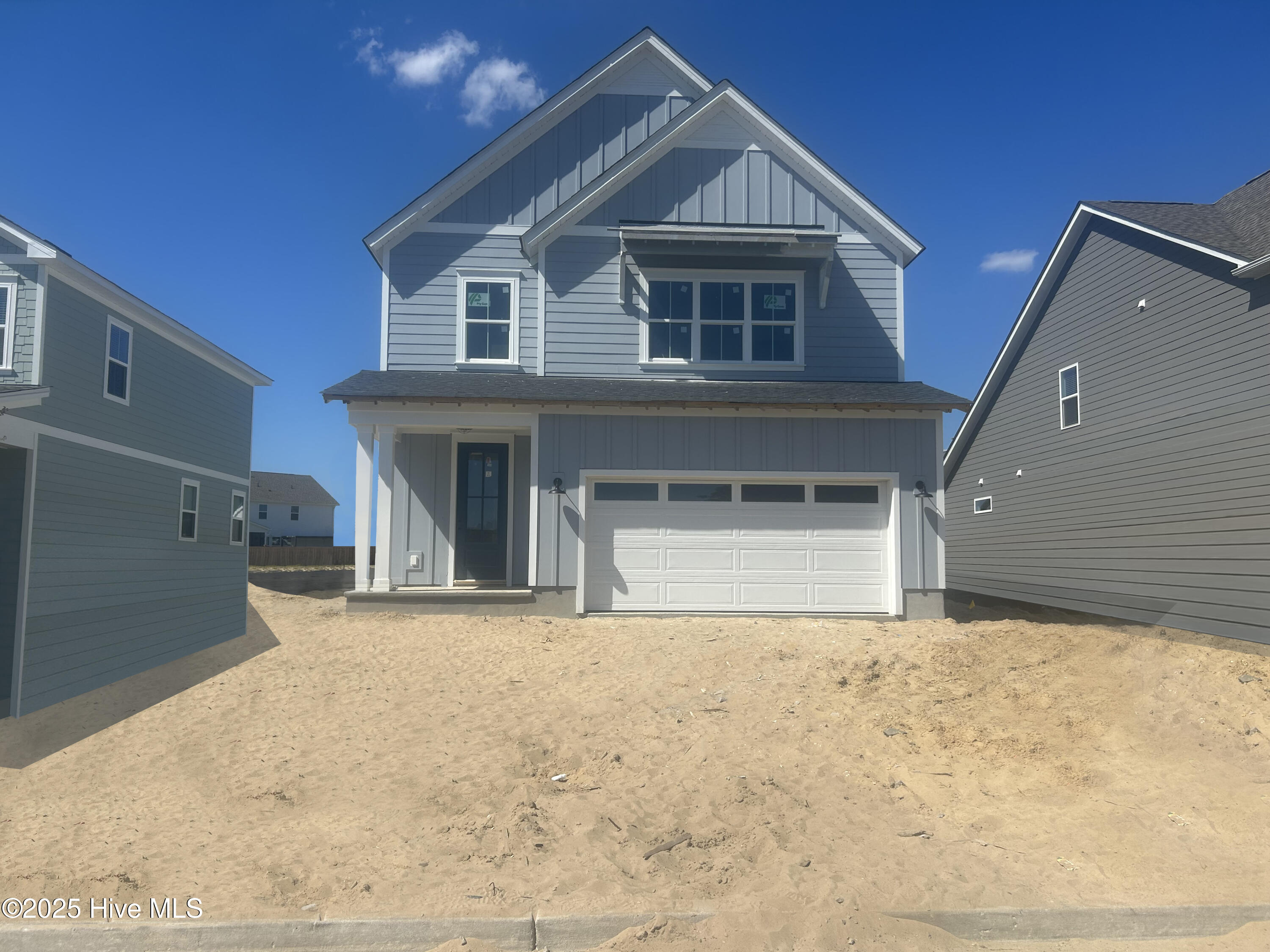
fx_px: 954
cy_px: 476
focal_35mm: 26
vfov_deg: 53.1
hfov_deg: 67.3
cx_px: 635
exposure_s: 1/5882
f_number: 1.5
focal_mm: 5.7
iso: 50
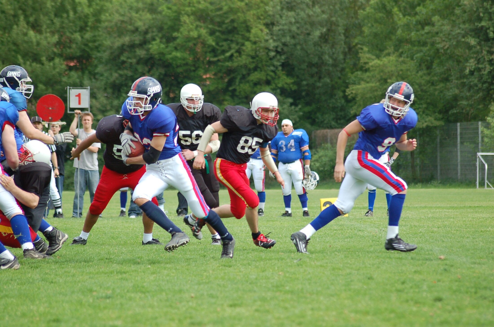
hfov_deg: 9.2
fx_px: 3082
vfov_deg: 6.1
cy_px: 164
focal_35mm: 225
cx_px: 247
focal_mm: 150
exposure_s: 1/800
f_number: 4.5
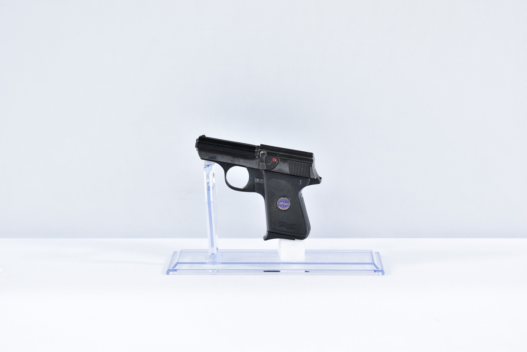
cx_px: 264
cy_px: 176
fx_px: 1098
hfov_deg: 27.0
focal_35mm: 75
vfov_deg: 18.2
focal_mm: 50
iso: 640
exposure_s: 1/20
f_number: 5.6
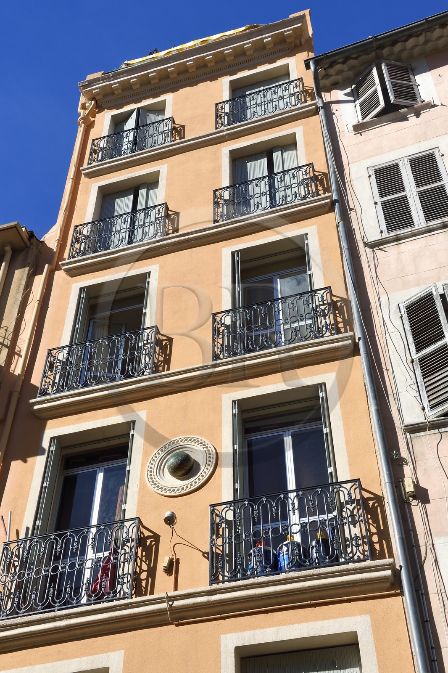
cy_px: 336
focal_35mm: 42
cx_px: 224
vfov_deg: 46.4
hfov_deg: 31.9
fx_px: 784
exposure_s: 1/200
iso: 200
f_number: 14
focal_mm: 42
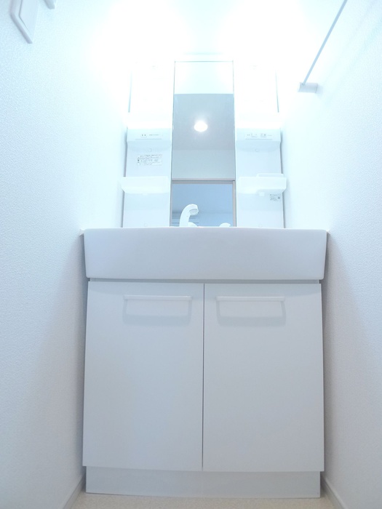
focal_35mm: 24
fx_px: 353
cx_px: 191
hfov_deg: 56.8
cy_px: 254
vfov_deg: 71.6
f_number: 2
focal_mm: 5.1
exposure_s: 1/60
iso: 250
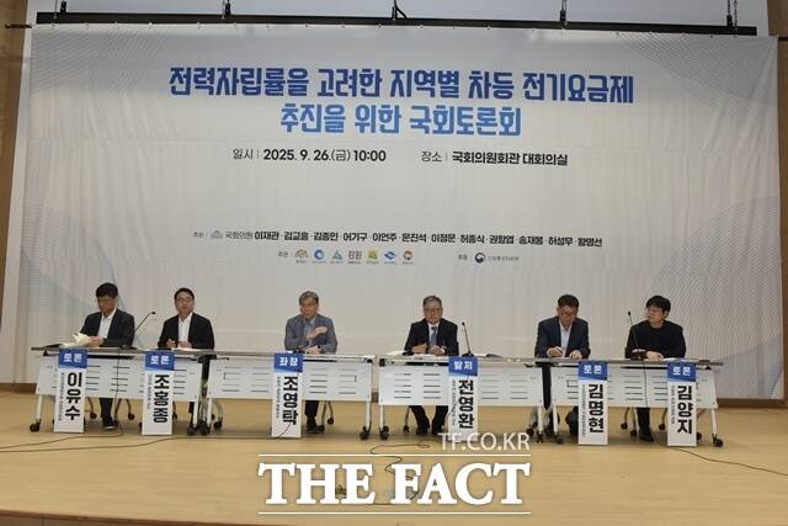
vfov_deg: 42.3
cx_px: 394
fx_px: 679
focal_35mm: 31
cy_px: 263
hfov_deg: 60.3
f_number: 6.3
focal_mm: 31
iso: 1250
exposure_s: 1/60
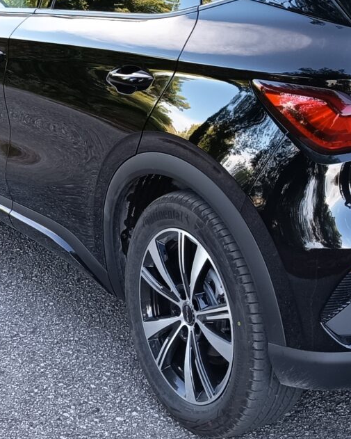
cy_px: 51
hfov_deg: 20.1
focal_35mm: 76
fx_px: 987
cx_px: 213
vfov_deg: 24.4
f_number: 1.7
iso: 236
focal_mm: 5.24
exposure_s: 1/100
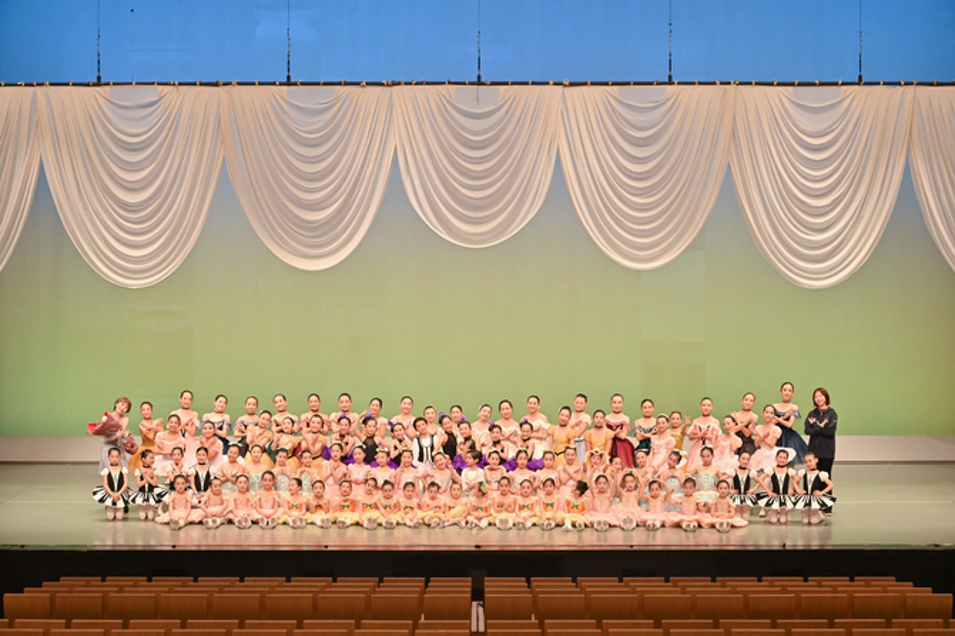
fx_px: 2280
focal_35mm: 86
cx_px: 478
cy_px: 318
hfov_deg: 23.7
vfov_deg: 15.9
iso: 2500
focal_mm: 86
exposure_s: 1/200
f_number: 7.1
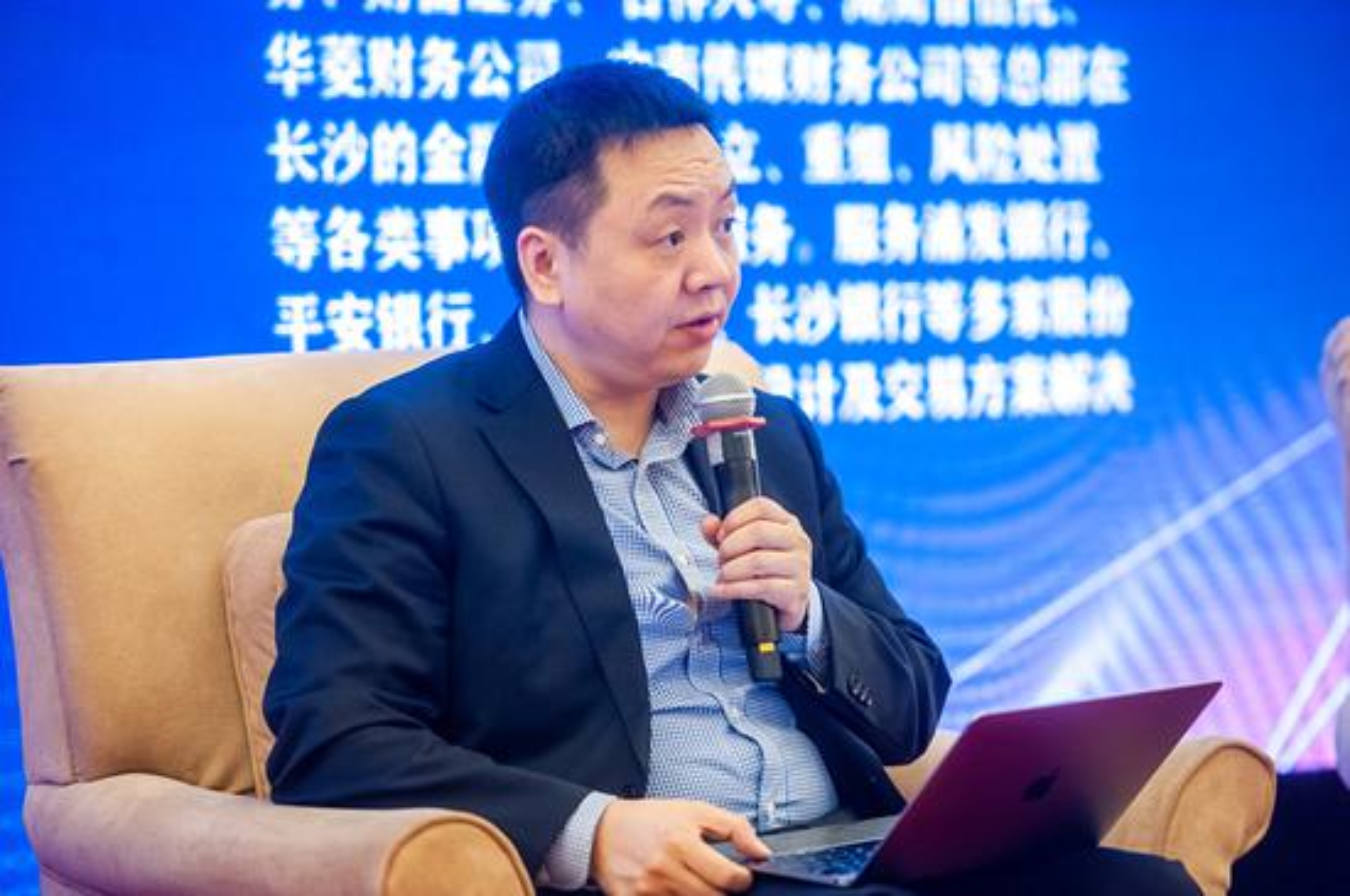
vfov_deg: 9.1
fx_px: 5617
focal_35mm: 150
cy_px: 448
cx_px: 675
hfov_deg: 13.7
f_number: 2.8
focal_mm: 150
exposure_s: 1/50
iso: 1000
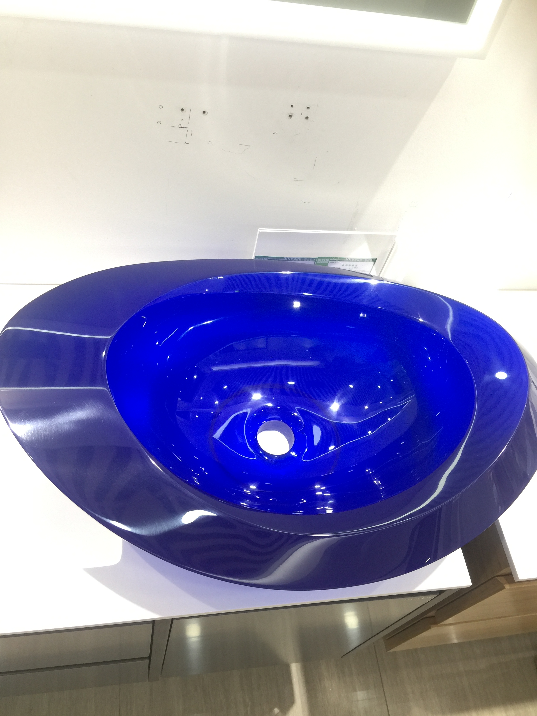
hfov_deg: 48.2
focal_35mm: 29
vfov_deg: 61.7
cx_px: 268
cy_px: 358
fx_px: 600
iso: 64
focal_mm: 4.15
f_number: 2.2
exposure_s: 1/33
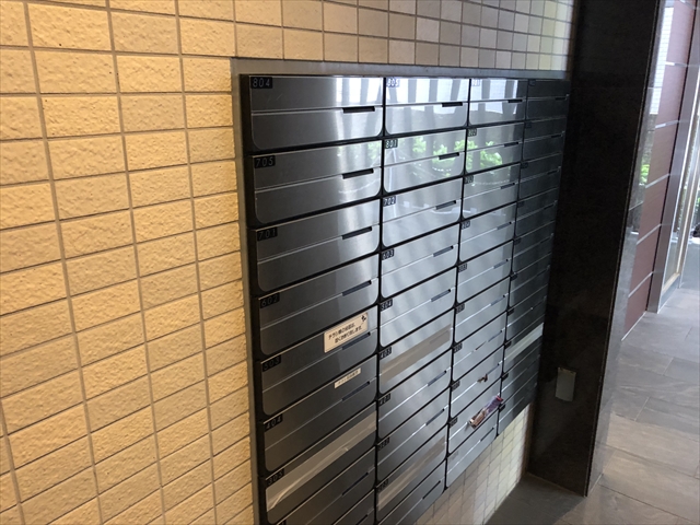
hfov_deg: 63.4
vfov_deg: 49.7
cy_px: 262
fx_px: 566
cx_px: 350
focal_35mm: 28
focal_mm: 3.99
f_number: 1.8
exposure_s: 1/5
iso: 100
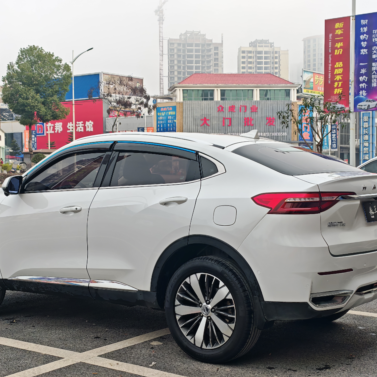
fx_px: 702
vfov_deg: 30.0
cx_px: 173
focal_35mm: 57
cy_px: 190
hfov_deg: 30.0
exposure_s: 1/580
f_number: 2
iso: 50
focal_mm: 6.83
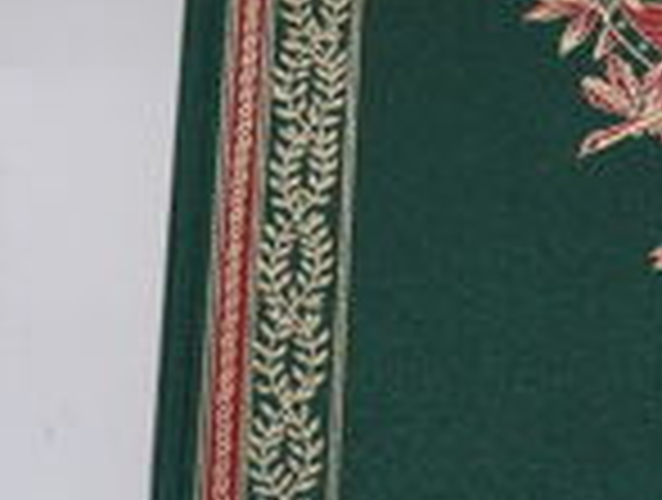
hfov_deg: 10.9
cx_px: 752
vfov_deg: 8.3
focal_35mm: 179
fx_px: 3432
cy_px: 158
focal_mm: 10.1
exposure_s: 1/30
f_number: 3.2
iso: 100
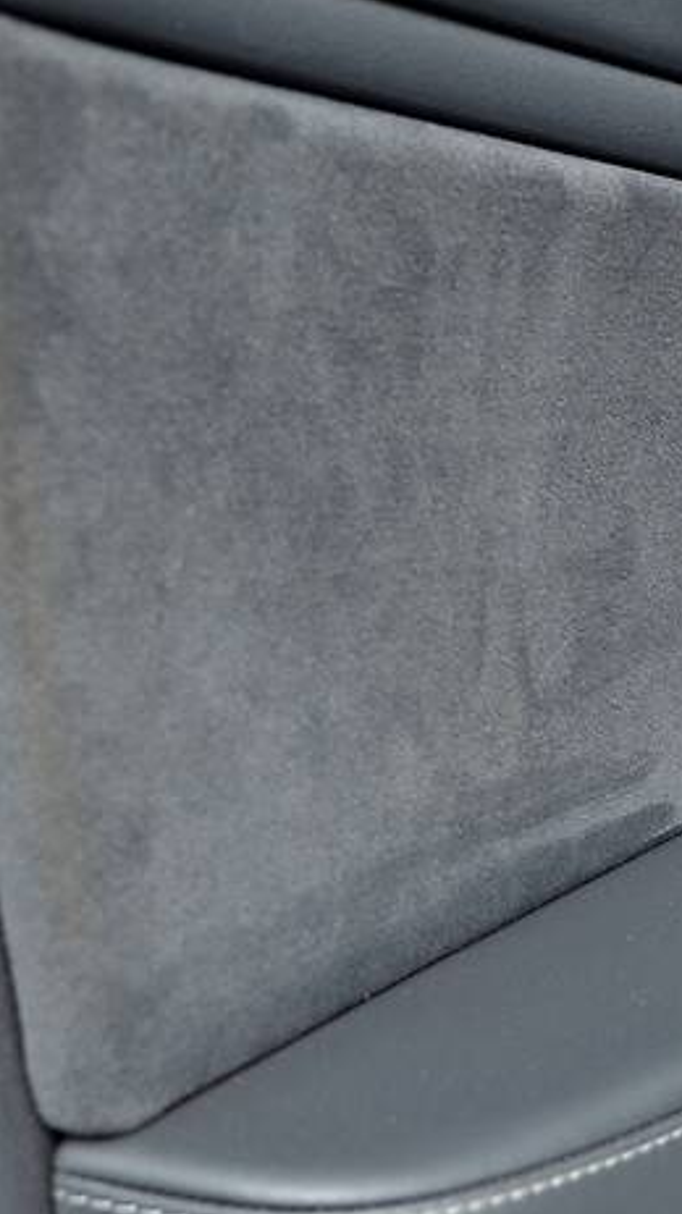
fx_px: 2446
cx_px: 585
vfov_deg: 27.9
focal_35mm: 76
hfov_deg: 15.7
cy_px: 593
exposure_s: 1/125
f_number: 5.6
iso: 220
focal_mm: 28
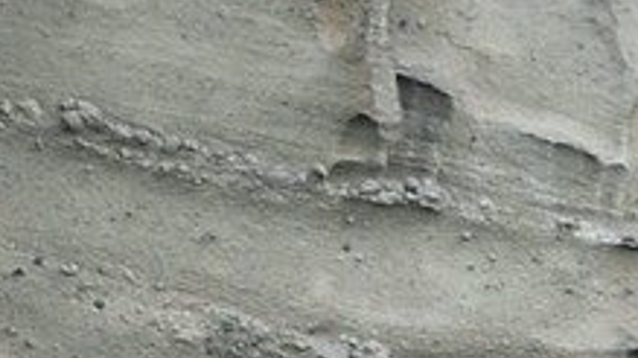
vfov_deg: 0.5
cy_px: 2630
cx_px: 1550
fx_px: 38811
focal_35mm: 2295
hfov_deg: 0.9
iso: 200
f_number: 2.8
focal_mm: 200
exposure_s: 1/800
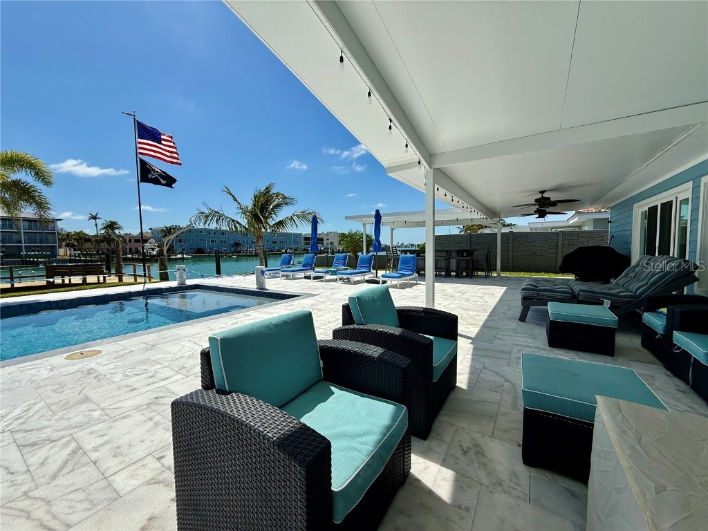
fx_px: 286
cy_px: 266
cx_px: 354
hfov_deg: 102.1
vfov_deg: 85.7
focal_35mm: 14
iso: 50
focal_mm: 2.22
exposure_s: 1/4425
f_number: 2.2
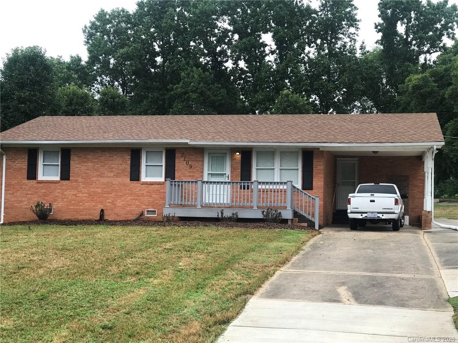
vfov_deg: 25.7
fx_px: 754
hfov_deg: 33.8
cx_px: 229
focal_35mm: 57
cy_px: 172
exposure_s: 1/120
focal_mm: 6.6
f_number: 2.8
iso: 32
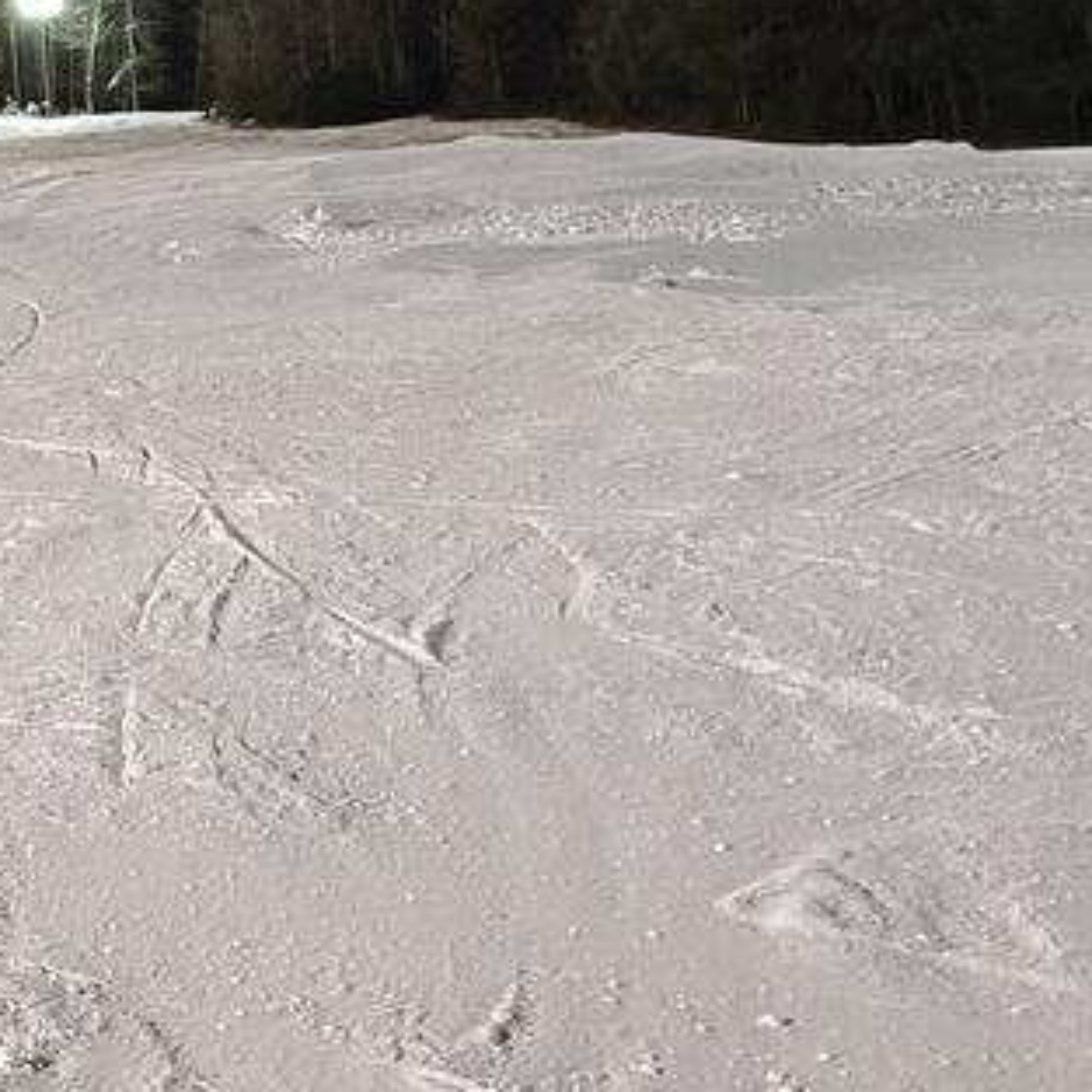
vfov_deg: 25.1
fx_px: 2391
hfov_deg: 21.0
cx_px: -624
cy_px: 159
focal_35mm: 67
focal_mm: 6.06
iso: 1250
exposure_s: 1/33
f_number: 1.6
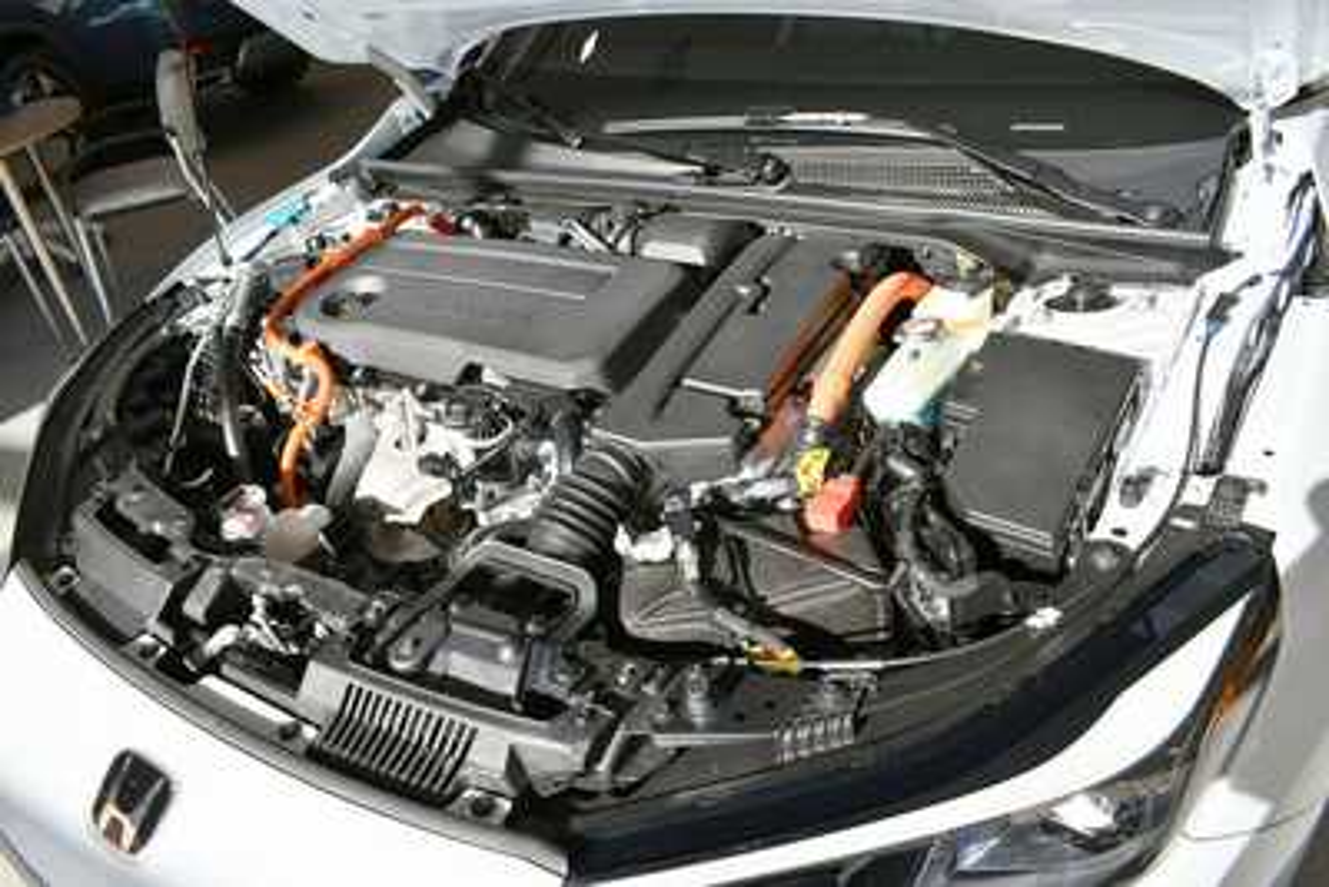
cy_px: 444
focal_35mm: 27
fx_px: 997
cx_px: 664
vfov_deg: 48.0
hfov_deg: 67.4
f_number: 7.1
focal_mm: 18
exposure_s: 1/250
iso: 200
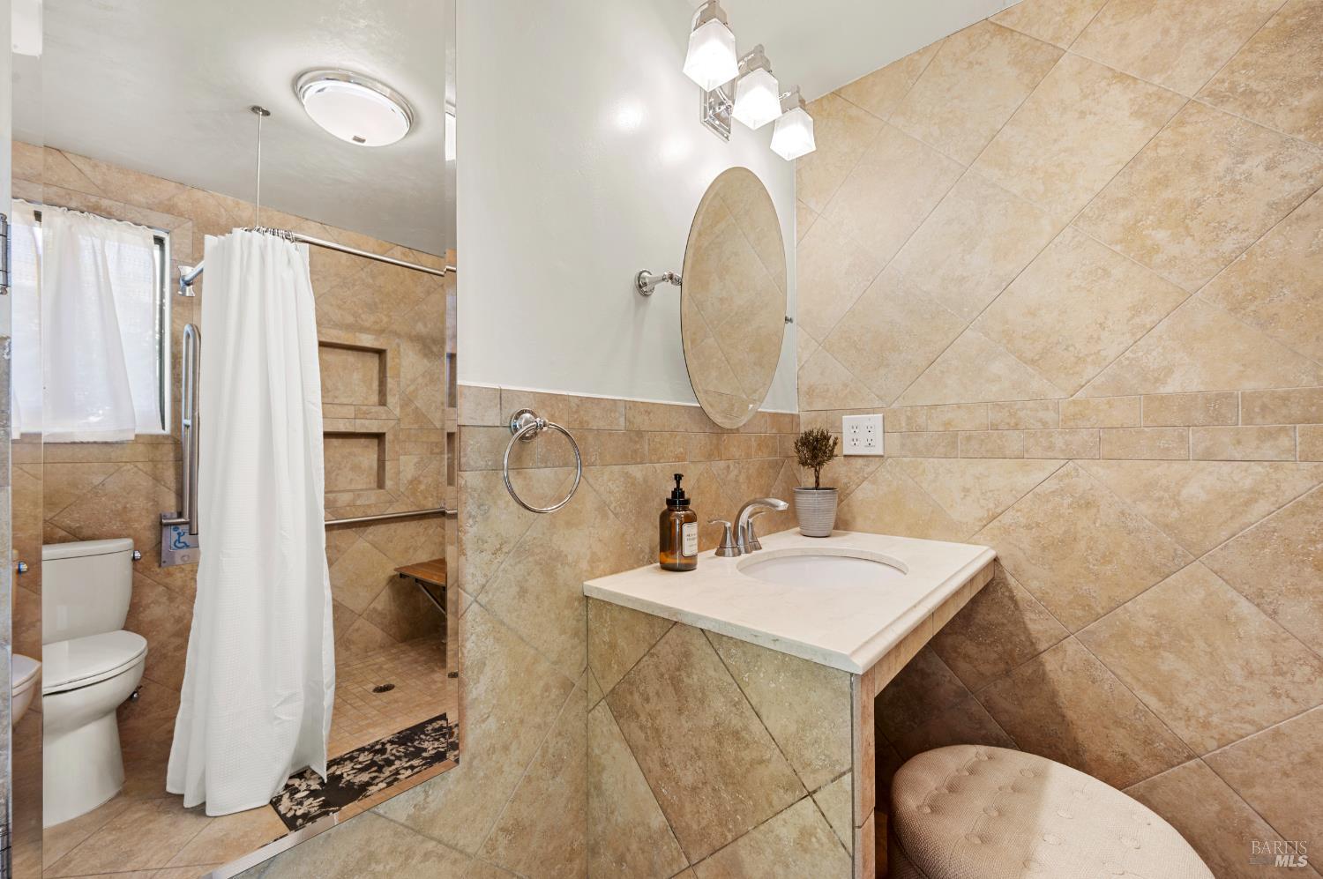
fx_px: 514
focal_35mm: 14
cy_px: 440
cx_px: 662
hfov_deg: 104.3
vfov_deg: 81.1
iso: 250
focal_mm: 14
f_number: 9
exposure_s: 1/2
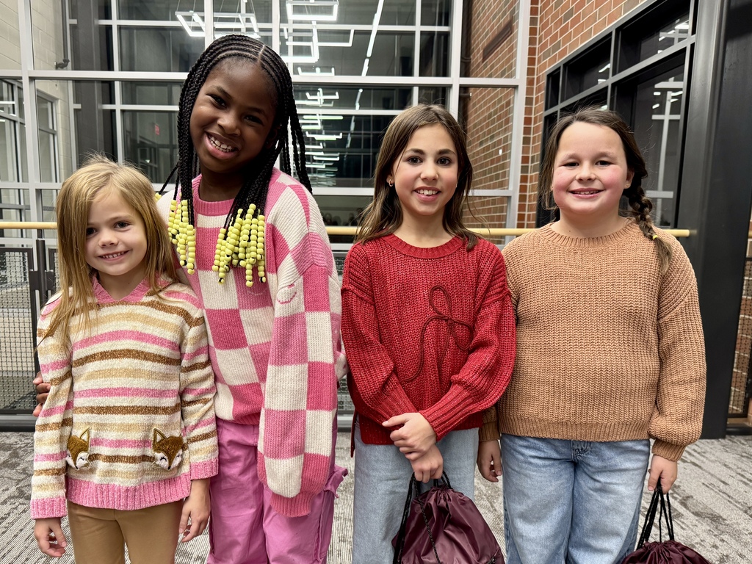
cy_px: 282
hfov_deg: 71.6
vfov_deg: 56.8
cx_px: 376
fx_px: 521
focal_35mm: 24
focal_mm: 6.76
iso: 250
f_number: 1.78
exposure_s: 1/60
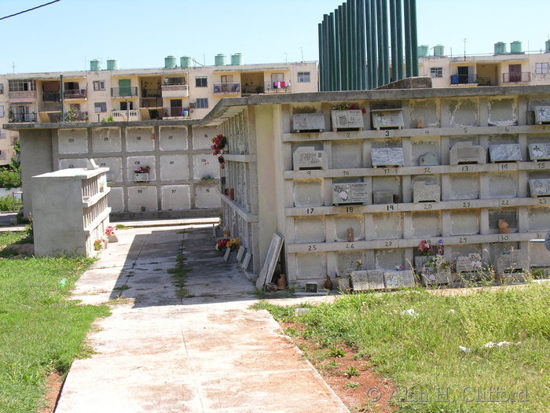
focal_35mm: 59
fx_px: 937
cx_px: 275
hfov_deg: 32.7
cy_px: 206
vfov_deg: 24.8
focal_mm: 15
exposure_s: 1/140
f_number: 5.6
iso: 50
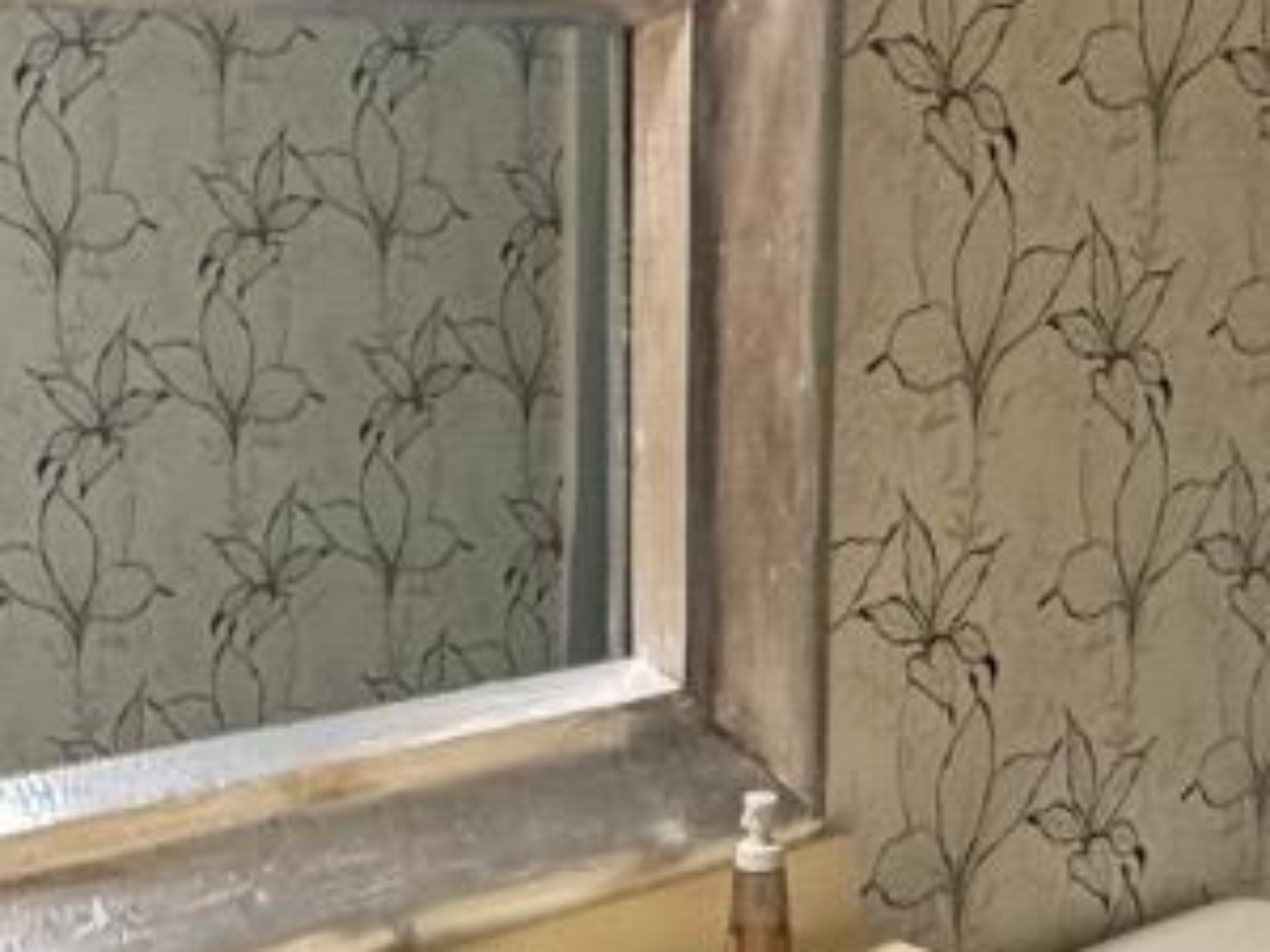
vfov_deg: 20.7
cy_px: 781
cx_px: 859
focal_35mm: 70
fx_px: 2568
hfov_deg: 27.6
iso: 250
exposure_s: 1/120
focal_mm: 2.22
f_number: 2.2
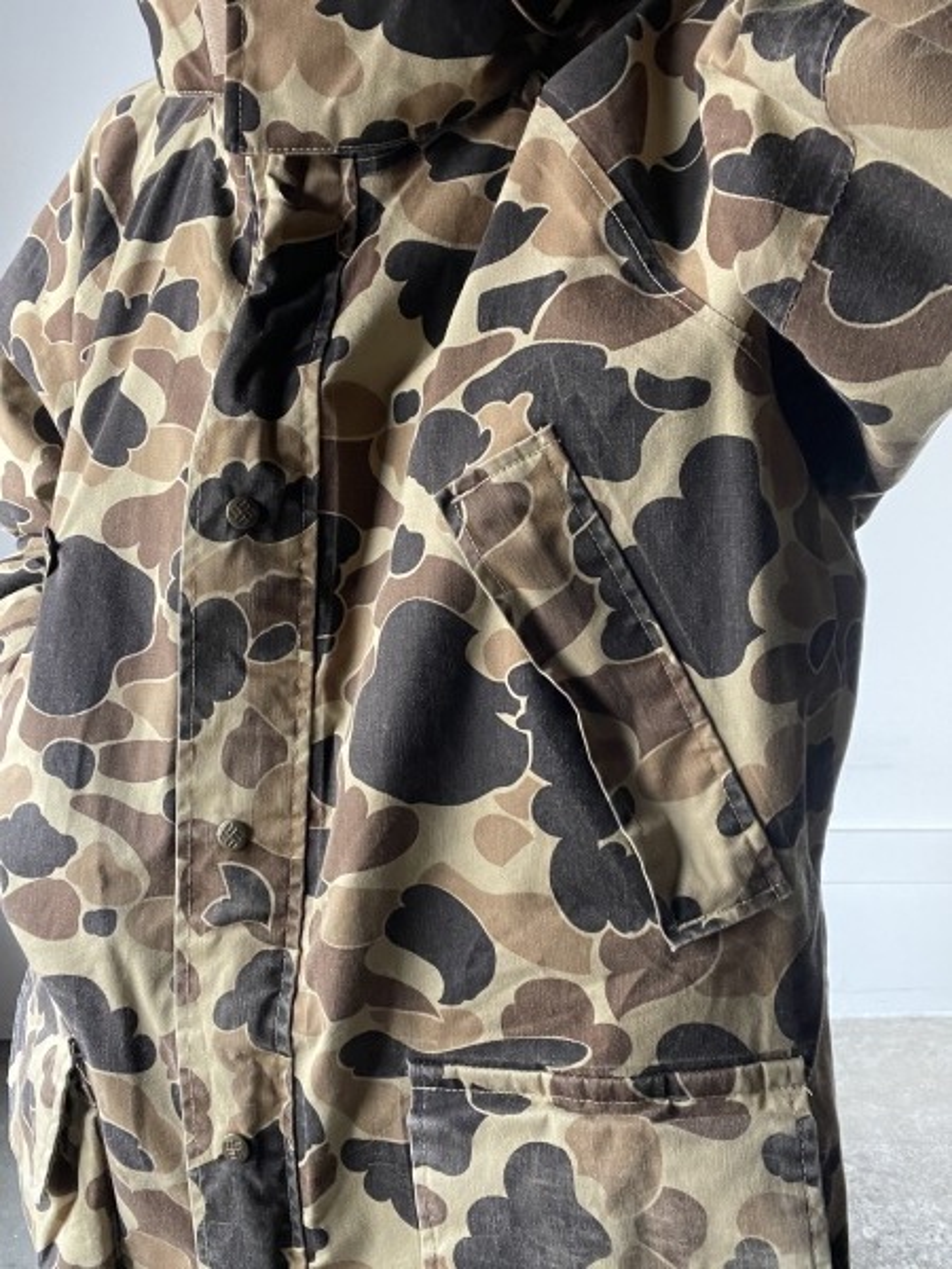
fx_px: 1100
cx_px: 476
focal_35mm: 30
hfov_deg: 46.8
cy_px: 634
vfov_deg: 60.0
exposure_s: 1/44
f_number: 2.2
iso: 400
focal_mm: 2.71
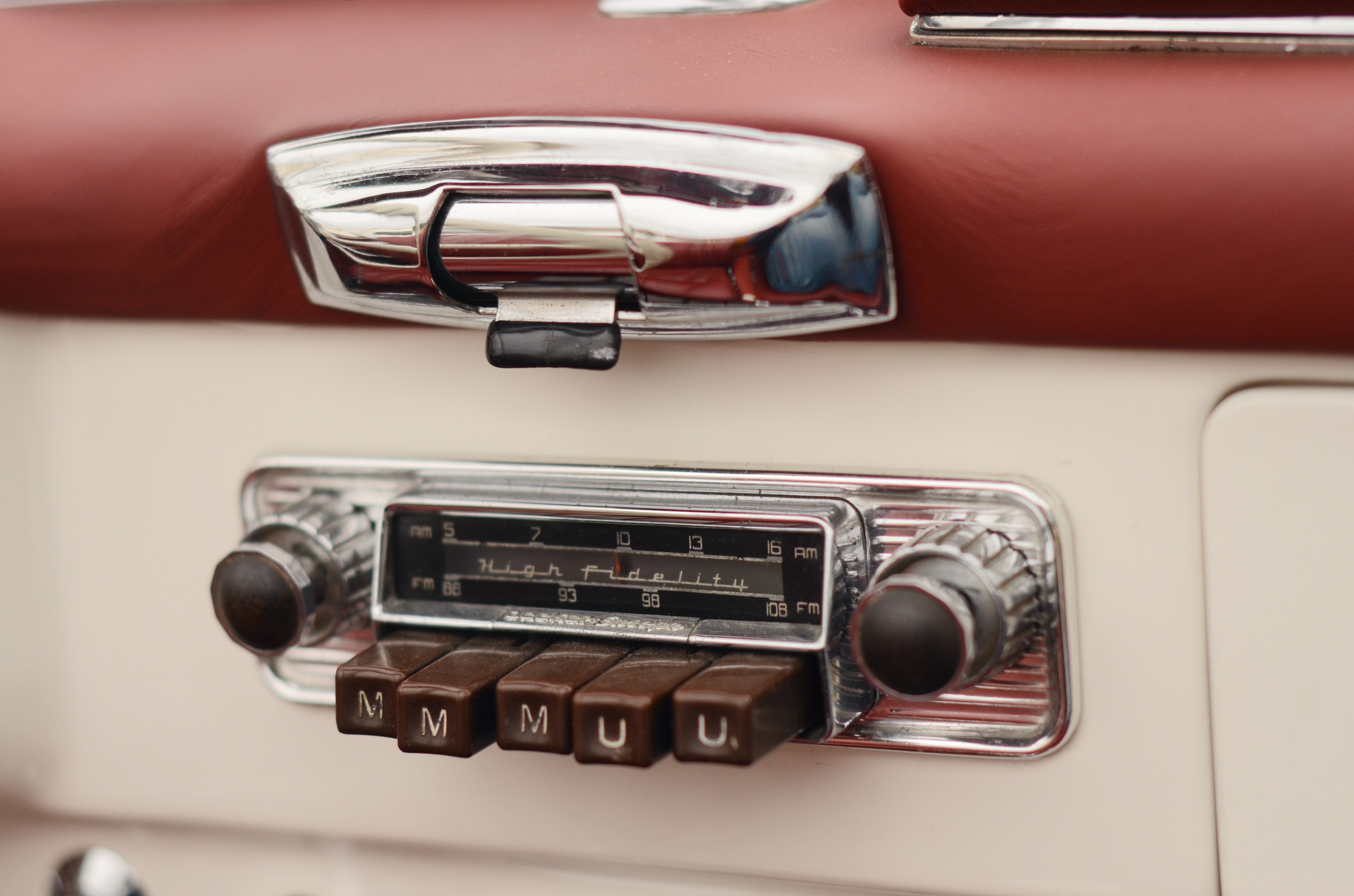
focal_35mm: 75
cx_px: 677
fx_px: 2815
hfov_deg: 27.0
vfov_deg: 18.1
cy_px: 448
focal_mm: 50
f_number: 2.5
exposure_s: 1/2000
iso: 320
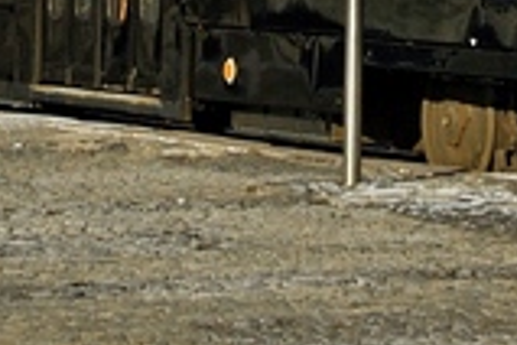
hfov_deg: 6.9
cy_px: -428
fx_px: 4297
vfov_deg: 4.5
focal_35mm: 299
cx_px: 439
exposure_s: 1/640
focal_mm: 31
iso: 200
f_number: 7.1
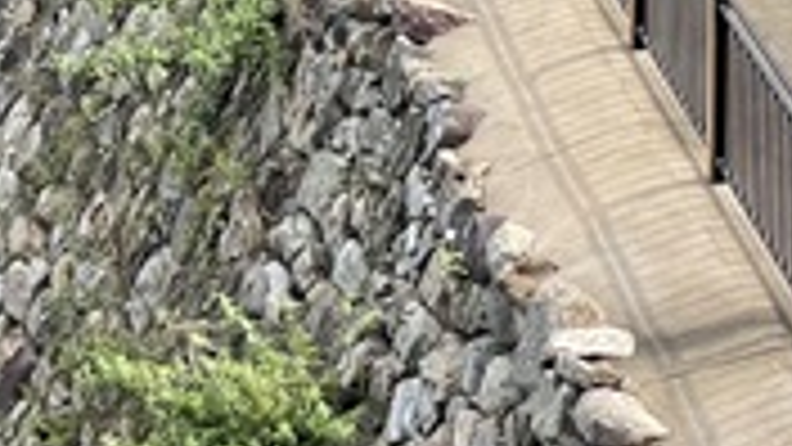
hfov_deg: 9.1
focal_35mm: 232
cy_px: -590
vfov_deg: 5.1
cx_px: -284
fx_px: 4872
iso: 25
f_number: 2
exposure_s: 1/539
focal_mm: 6
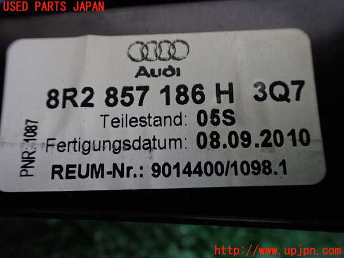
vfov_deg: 46.8
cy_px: 129
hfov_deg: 60.0
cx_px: 172
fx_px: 298
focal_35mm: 30
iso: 500
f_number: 2.3
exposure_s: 1/125
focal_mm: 5.4
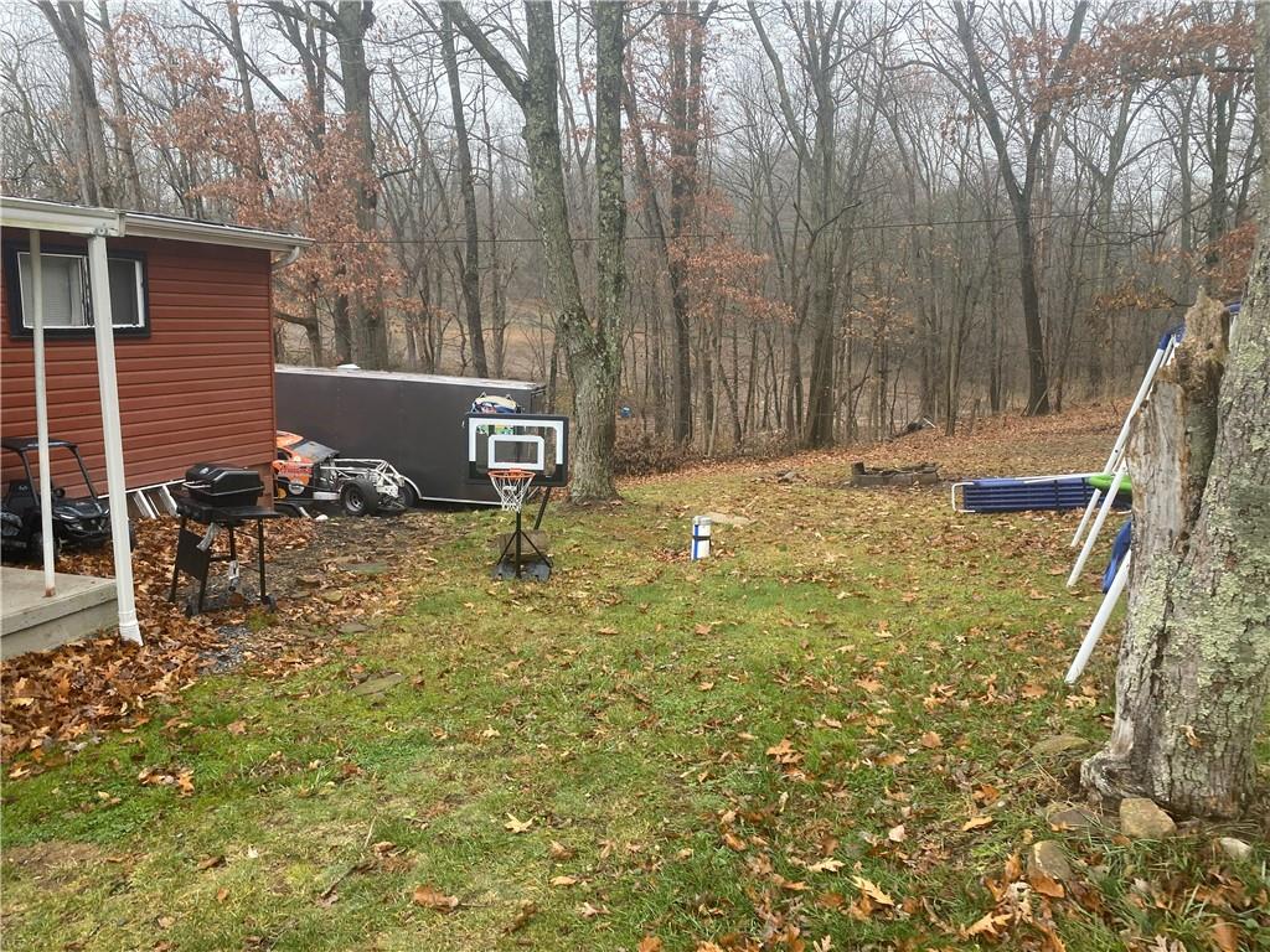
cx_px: 635
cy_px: 476
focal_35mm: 26
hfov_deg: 67.3
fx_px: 954
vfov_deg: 53.1
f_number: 1.8
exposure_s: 1/121
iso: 40
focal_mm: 4.25
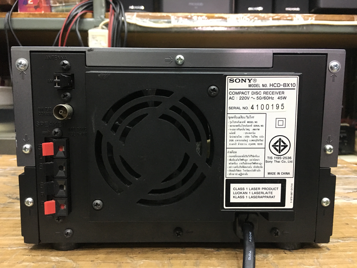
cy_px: 134
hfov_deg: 61.7
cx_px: 178
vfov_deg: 48.2
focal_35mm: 29
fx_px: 299
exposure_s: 1/33
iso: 250
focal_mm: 4.15
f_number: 2.2
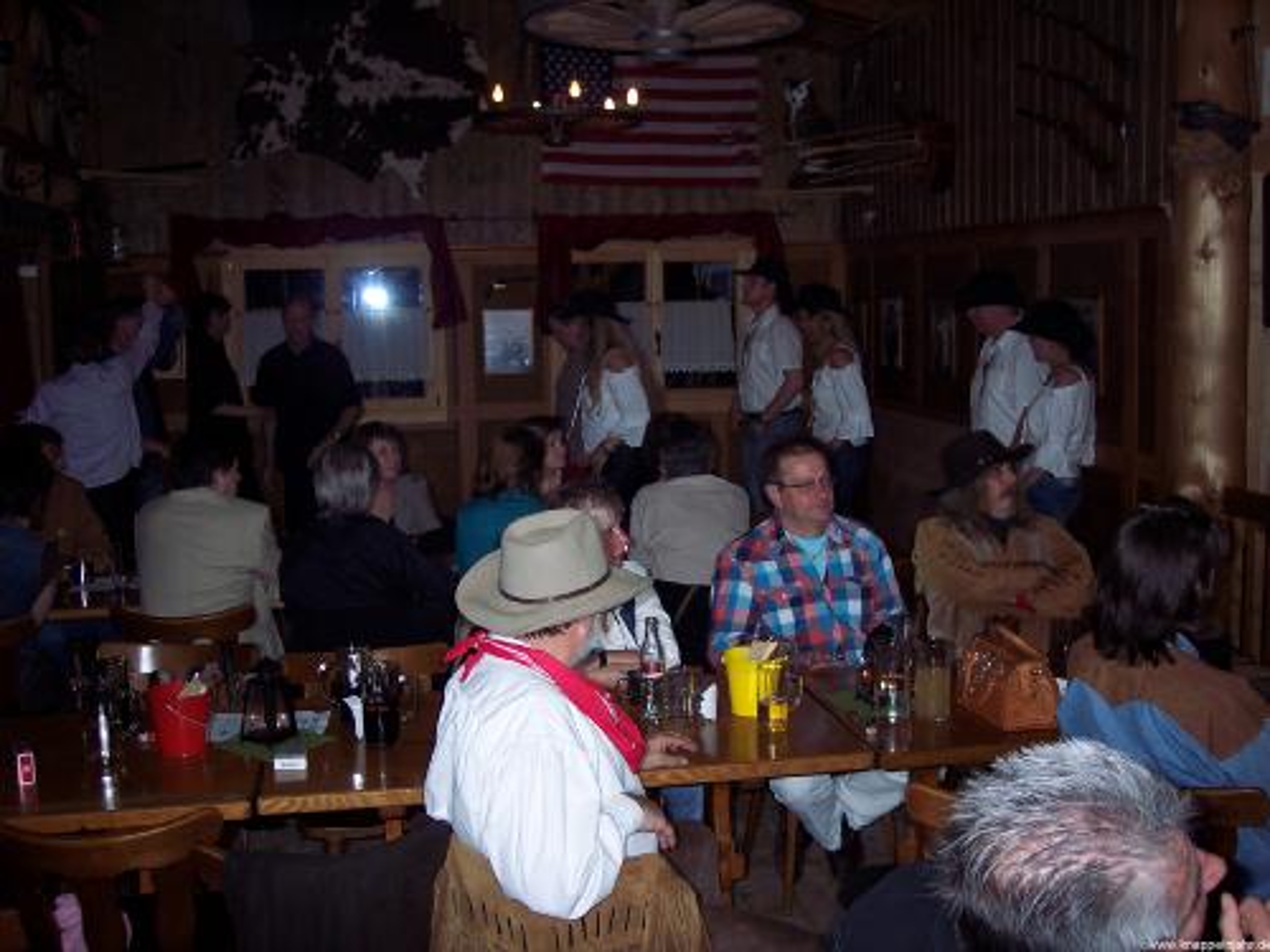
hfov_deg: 47.9
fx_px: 1431
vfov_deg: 36.8
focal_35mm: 39
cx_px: 635
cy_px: 476
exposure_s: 1/60
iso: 100
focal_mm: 8
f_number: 2.8
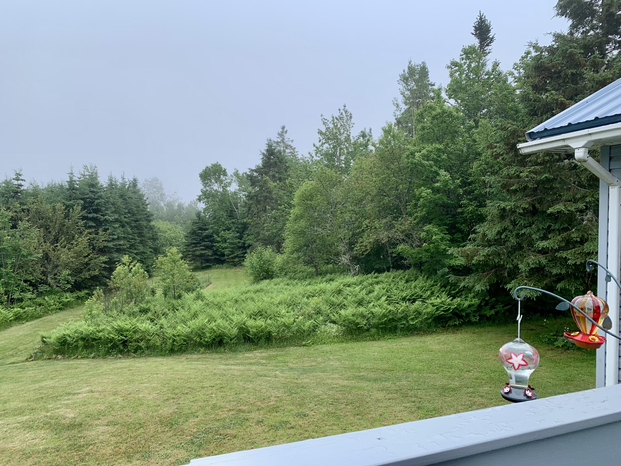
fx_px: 466
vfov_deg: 53.1
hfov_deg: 67.3
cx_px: 310
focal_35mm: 26
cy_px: 233
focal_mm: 4.25
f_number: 1.8
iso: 25
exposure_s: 1/1021
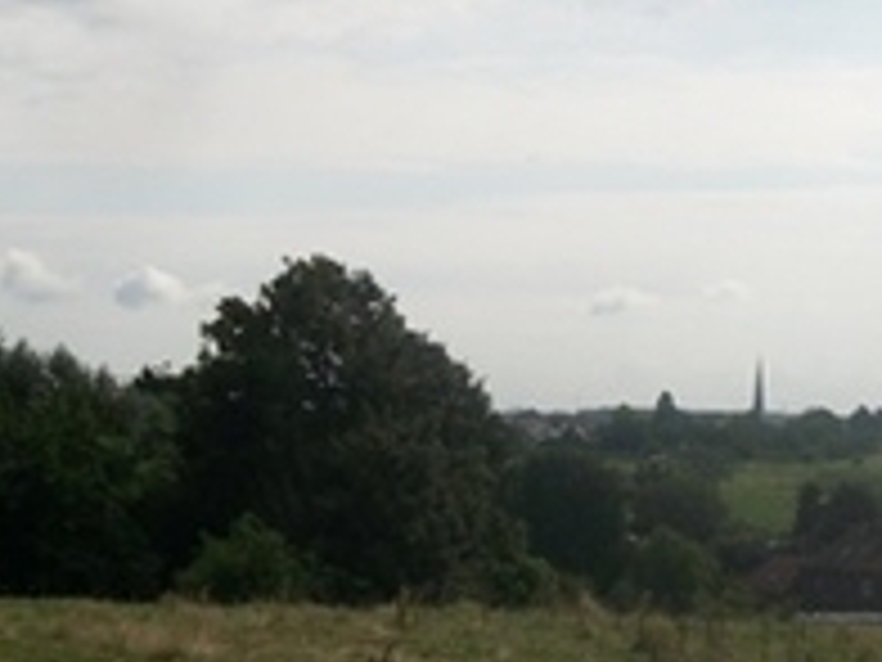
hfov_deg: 19.9
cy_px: 383
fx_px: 2497
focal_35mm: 98
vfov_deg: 15.1
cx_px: 662
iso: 80
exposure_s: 1/320
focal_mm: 5.7
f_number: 8.8
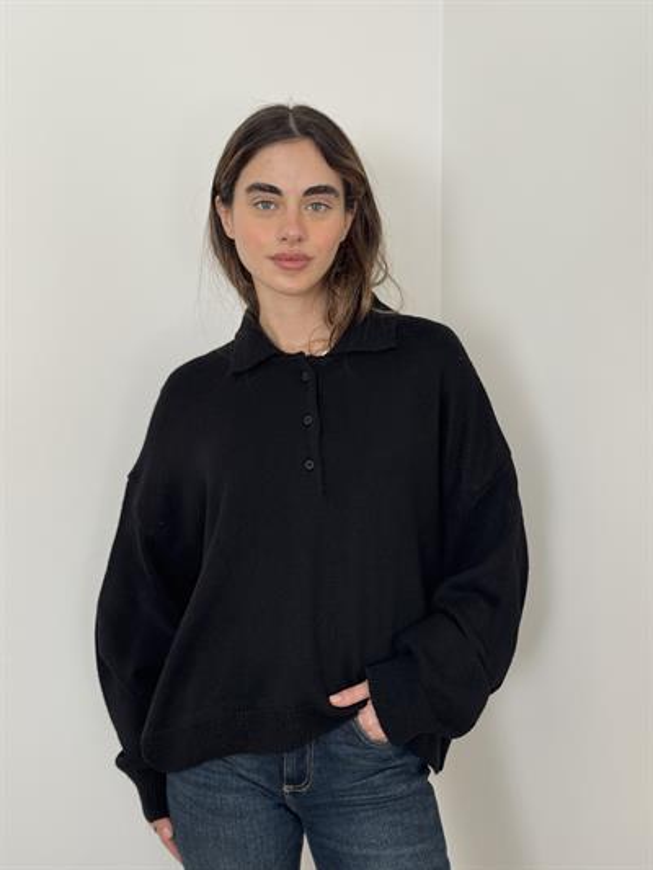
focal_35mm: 48
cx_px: 326
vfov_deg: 39.6
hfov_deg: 30.3
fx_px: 1207
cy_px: 435
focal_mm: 6.76
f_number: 1.78
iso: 100
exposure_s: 1/105
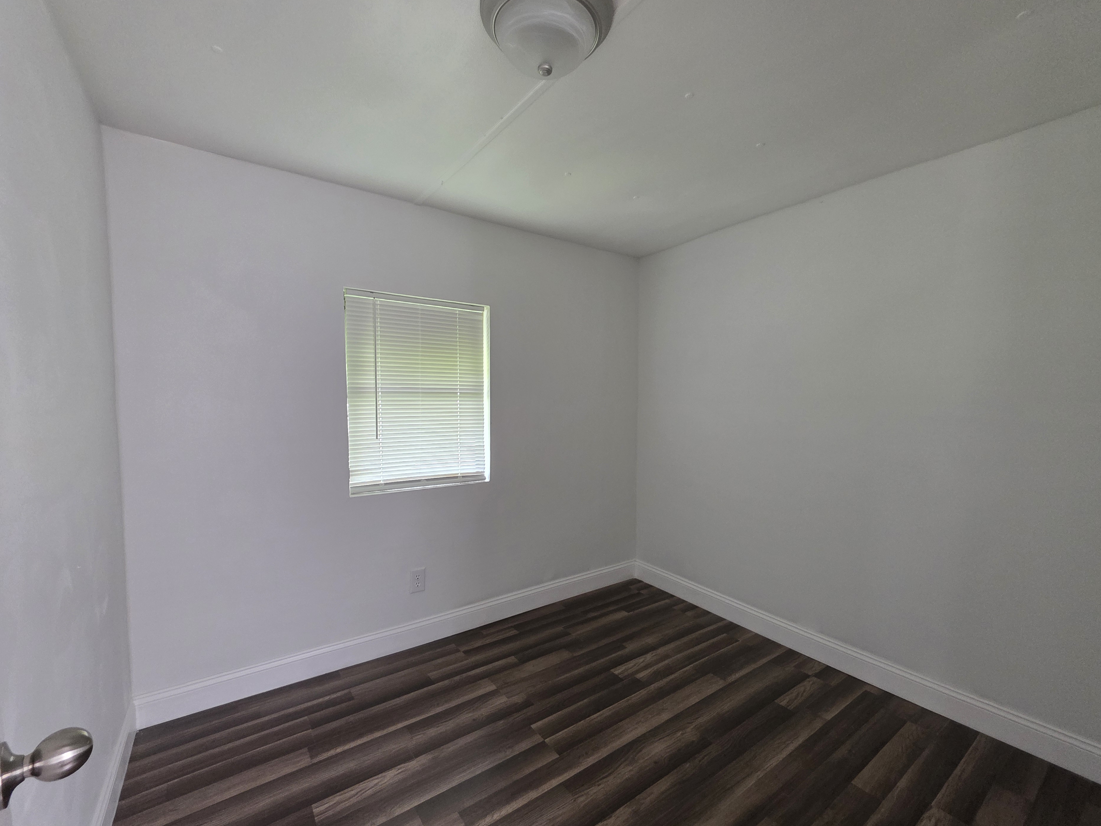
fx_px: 445
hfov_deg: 102.1
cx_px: 559
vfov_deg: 85.6
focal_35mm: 14
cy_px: 431
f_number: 1.9
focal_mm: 2.2
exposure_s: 1/60
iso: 400
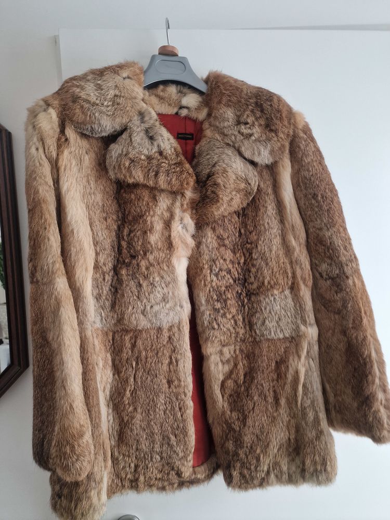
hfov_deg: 58.9
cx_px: 195
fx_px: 346
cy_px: 260
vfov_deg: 73.9
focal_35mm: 23
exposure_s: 1/50
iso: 800
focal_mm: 6.4
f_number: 1.8
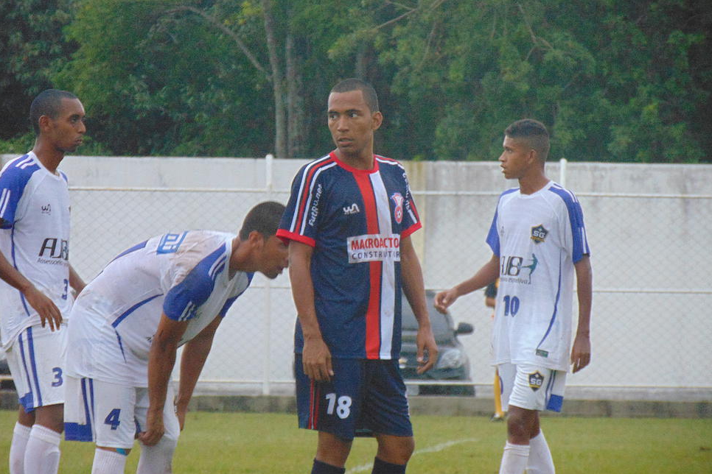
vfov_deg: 3.5
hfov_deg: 5.2
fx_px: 7831
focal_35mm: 396
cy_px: 255
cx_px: 356
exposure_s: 1/100
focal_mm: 68
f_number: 4.2
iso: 400
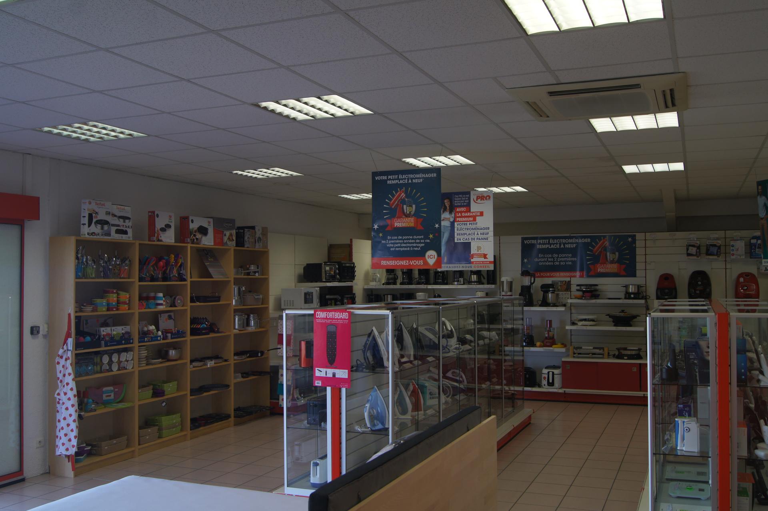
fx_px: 767
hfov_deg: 53.2
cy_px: 256
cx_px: 384
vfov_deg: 36.8
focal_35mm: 36
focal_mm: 24
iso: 200
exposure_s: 1/60
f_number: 5.6
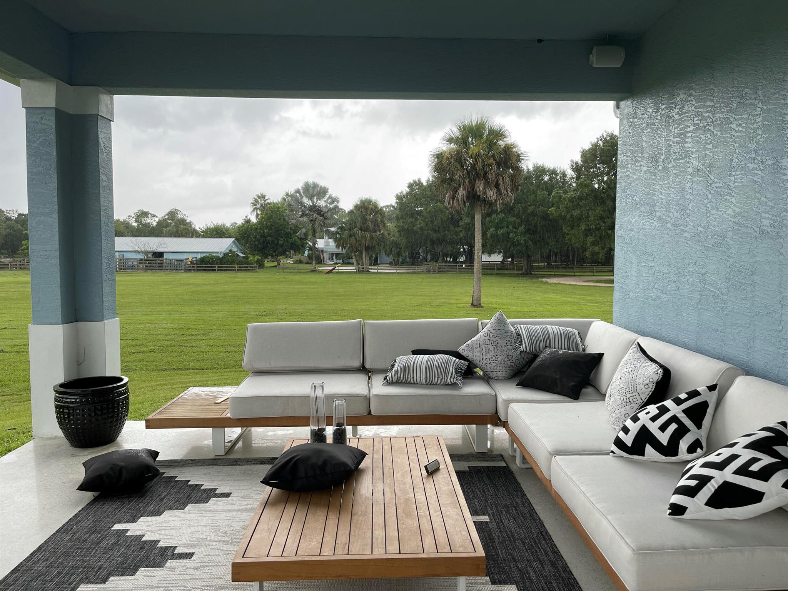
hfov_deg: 67.3
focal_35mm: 26
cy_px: 296
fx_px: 592
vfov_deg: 53.1
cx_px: 394
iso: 40
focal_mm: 5.1
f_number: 1.6
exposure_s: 1/121
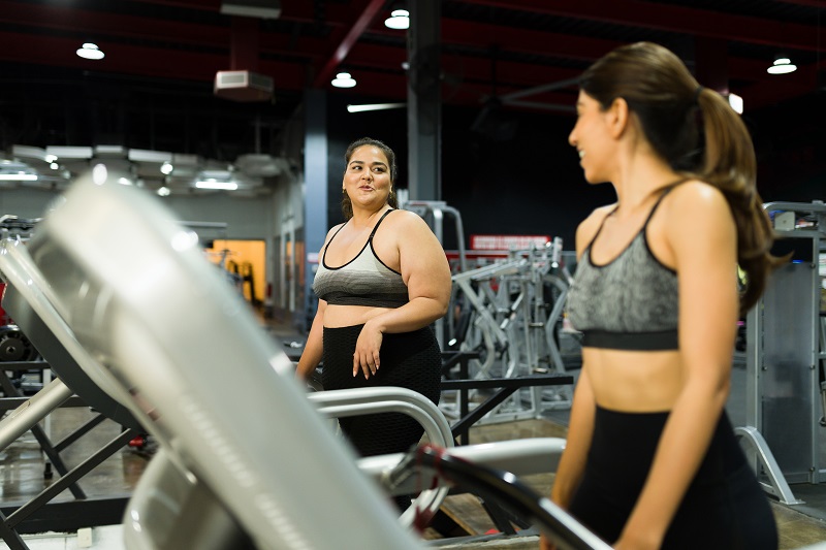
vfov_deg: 37.8
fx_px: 803
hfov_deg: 54.4
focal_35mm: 35
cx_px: 413
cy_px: 275
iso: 640
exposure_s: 1/250
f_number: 1.6
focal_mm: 35
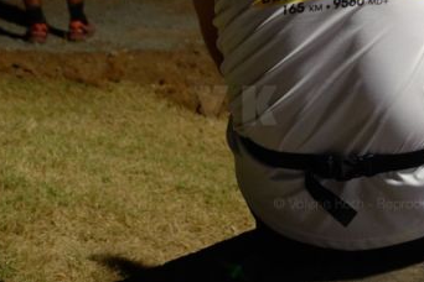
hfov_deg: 22.8
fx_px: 989
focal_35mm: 84
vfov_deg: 15.7
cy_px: -45
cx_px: 462
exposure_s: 1/40
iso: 1000
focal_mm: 24
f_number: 4
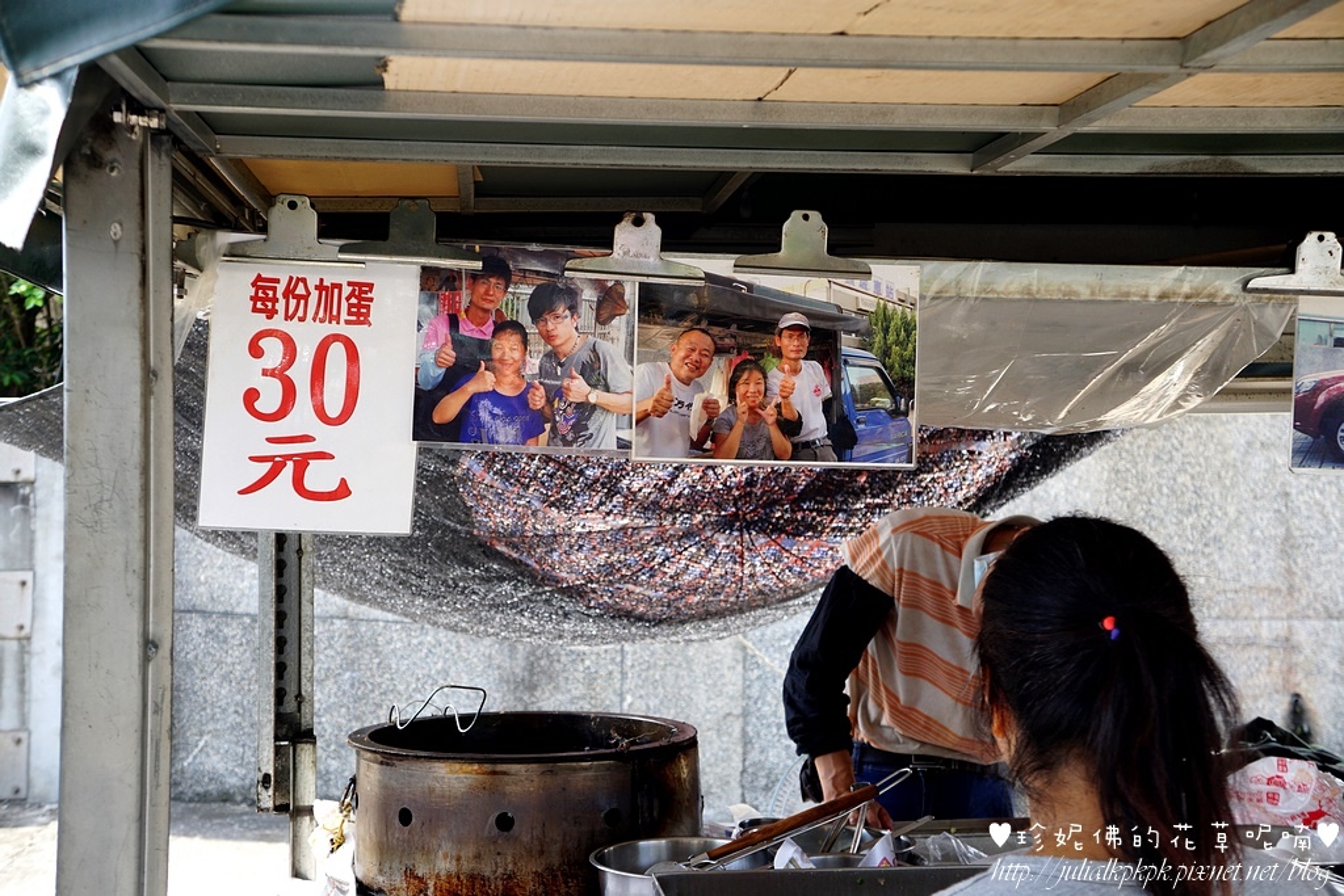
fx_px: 1792
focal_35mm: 48
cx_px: 672
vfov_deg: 28.1
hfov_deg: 41.1
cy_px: 448
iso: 100
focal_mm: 32
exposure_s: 1/80
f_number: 5
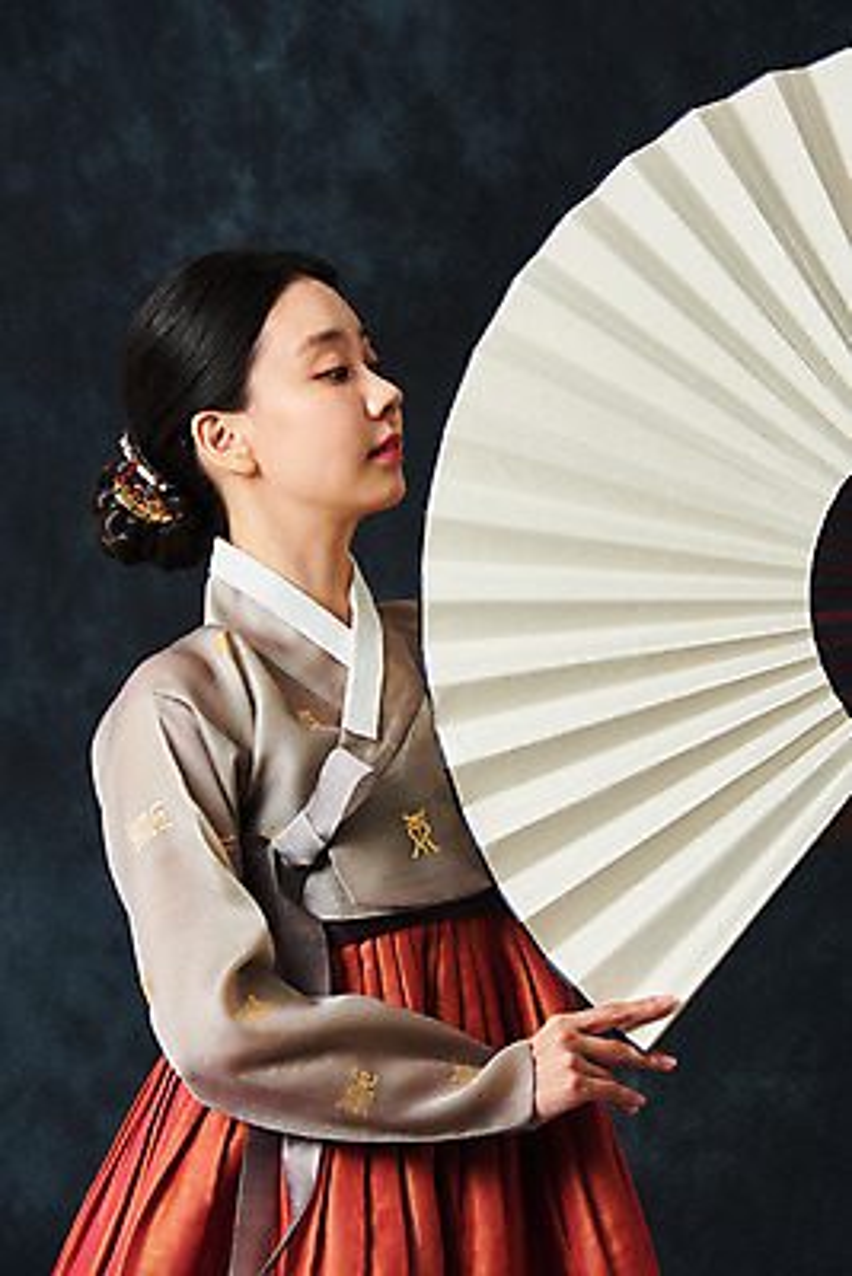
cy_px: 638
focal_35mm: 175
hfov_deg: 7.9
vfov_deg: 11.7
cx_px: 426
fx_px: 6207
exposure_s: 1/125
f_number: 10
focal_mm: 175
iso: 100
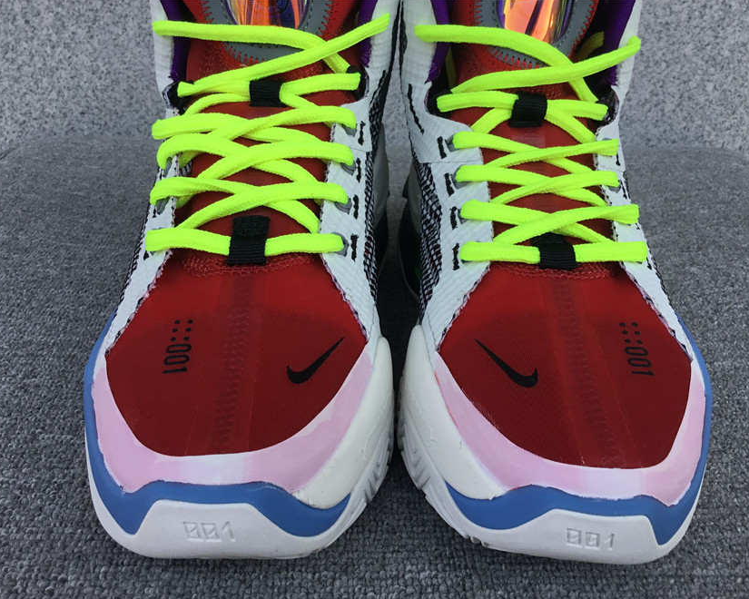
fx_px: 732
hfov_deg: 54.2
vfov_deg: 44.5
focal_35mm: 33
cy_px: 304
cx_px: 381
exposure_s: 1/382
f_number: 2.4
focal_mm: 3.3
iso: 25
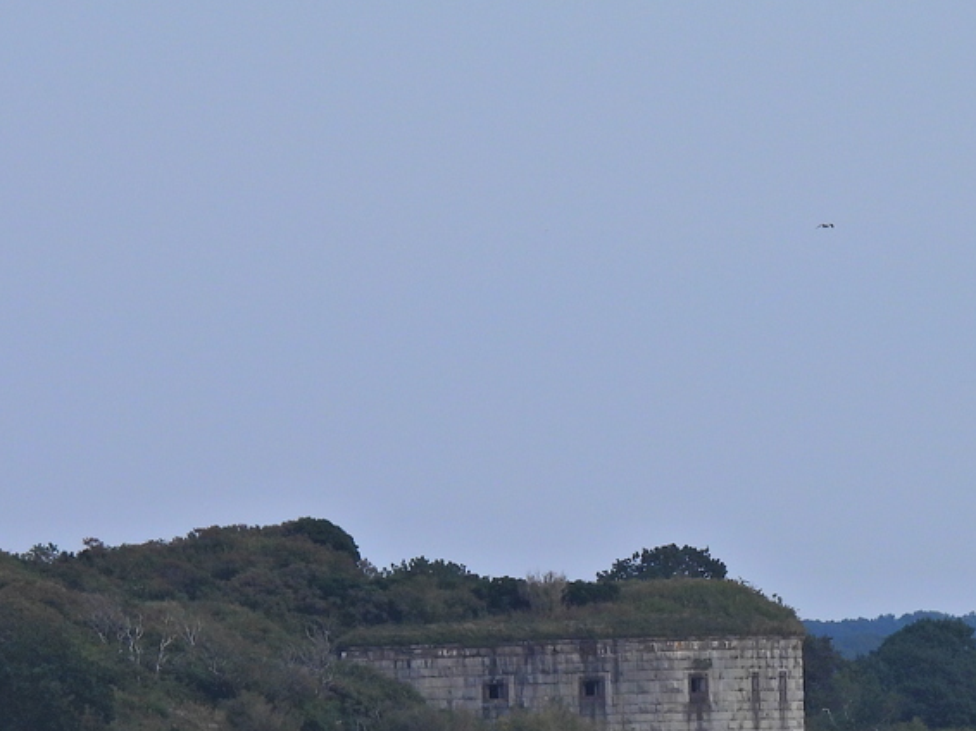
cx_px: 655
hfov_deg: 2.9
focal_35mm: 679
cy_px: 403
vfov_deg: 2.2
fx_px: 19136
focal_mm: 53.5
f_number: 5
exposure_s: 1/800
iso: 100
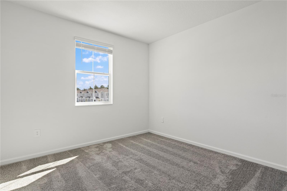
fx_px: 143
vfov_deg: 67.4
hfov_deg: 90.0
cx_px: 144
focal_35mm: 18
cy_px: 96
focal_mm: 18
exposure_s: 1/5
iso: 100
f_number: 9
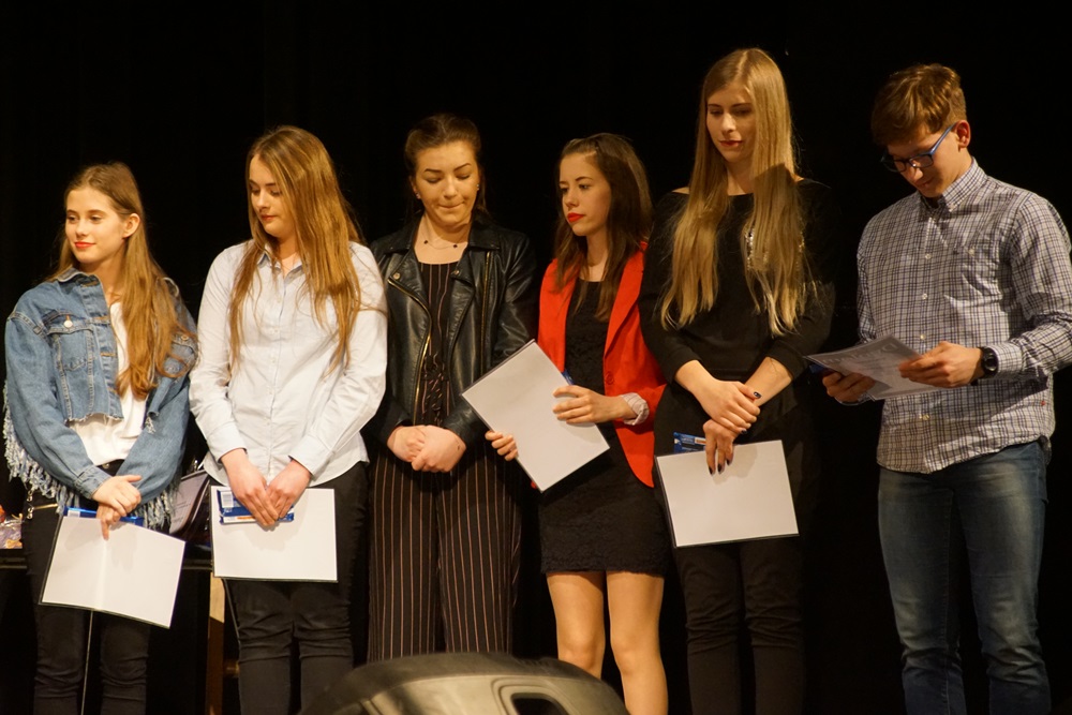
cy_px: 358
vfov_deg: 6.8
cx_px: 536
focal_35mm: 202
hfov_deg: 10.2
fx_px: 6030
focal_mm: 135
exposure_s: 1/40
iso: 3200
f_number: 5.6
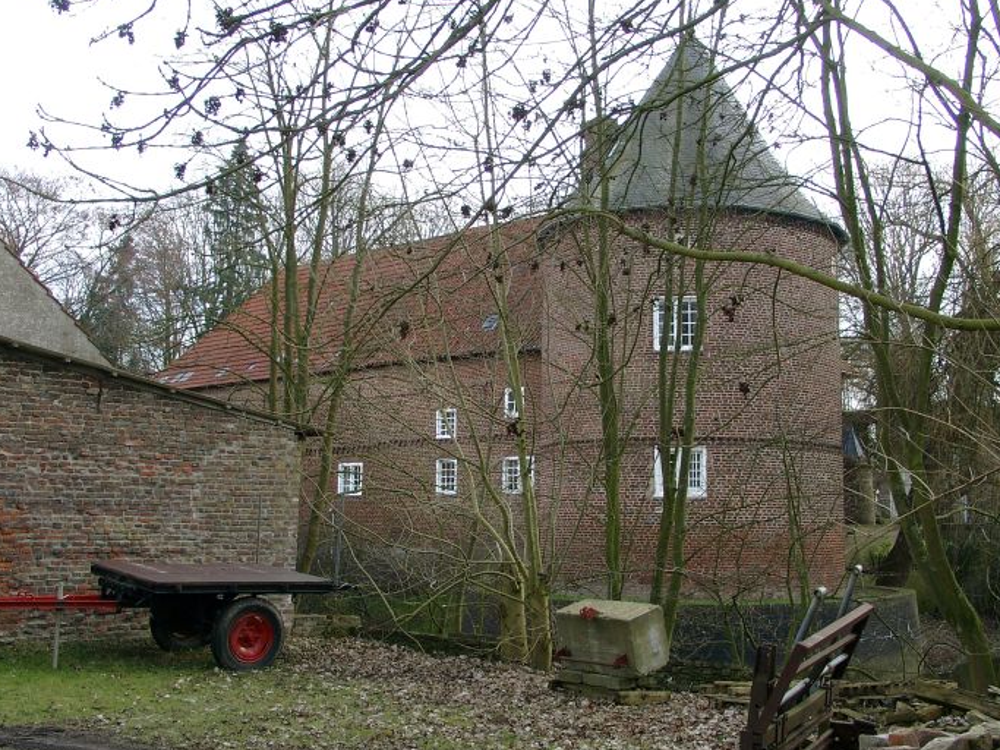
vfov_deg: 35.1
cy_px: 331
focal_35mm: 41
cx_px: 508
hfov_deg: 45.8
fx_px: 1184
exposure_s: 1/164
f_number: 4
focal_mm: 7.39
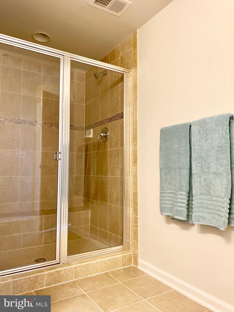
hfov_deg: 53.1
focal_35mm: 26
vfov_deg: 67.3
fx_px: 234
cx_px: 117
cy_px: 156
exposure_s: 1/60
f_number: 1.8
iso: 200
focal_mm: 4.25
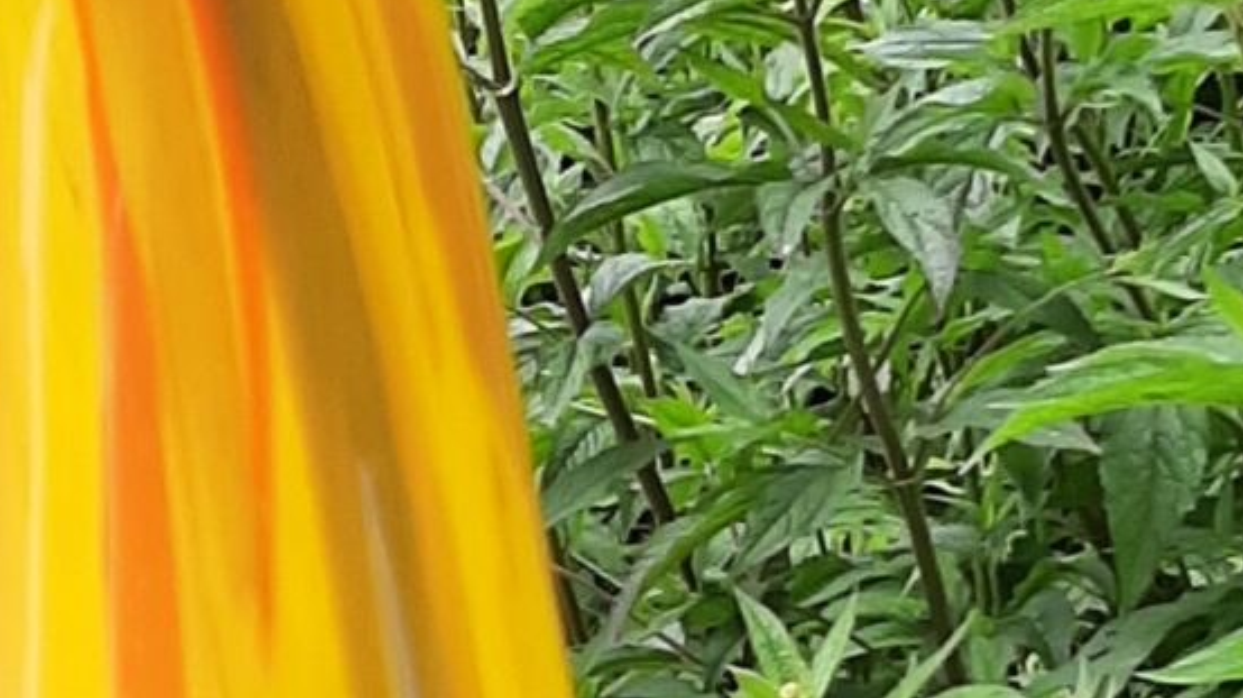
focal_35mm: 131
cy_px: 844
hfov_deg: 16.1
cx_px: 38
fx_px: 4316
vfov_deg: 9.1
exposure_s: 1/667
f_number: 1.7
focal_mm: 3.93
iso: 40
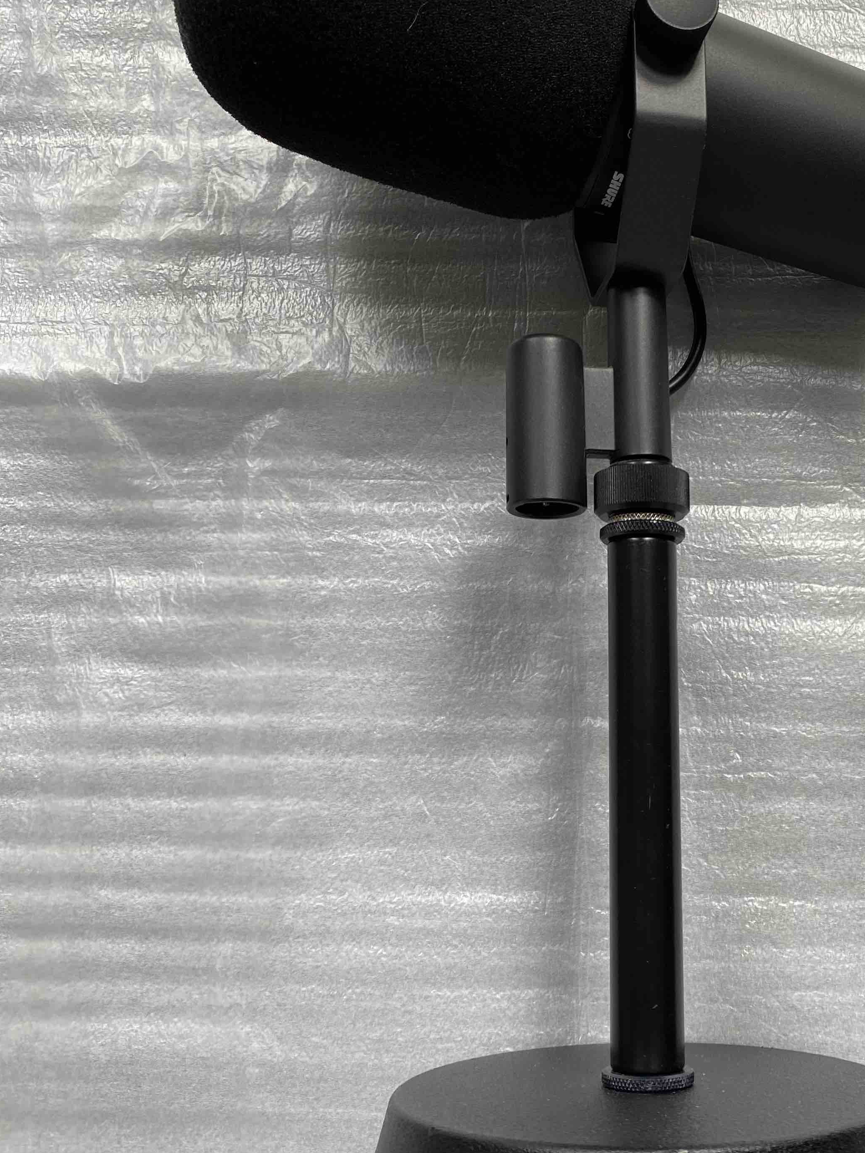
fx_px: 1266
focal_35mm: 38
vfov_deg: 49.0
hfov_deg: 37.0
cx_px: 630
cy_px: 599
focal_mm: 4.25
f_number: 1.8
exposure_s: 1/121
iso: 40
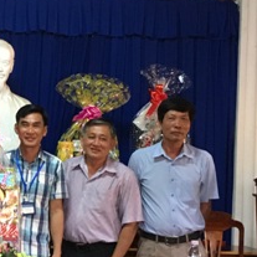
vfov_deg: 17.5
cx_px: -73
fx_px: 832
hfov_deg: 16.6
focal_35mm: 99
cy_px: 156
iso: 200
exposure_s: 1/33
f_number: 2.2
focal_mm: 4.15
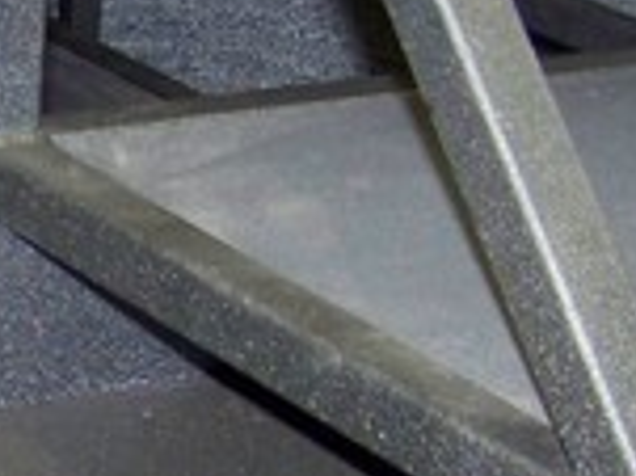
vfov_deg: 8.8
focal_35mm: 167
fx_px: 3066
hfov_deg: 11.7
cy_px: 567
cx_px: -67
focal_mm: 5.85
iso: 200
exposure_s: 1/30
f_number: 2.8
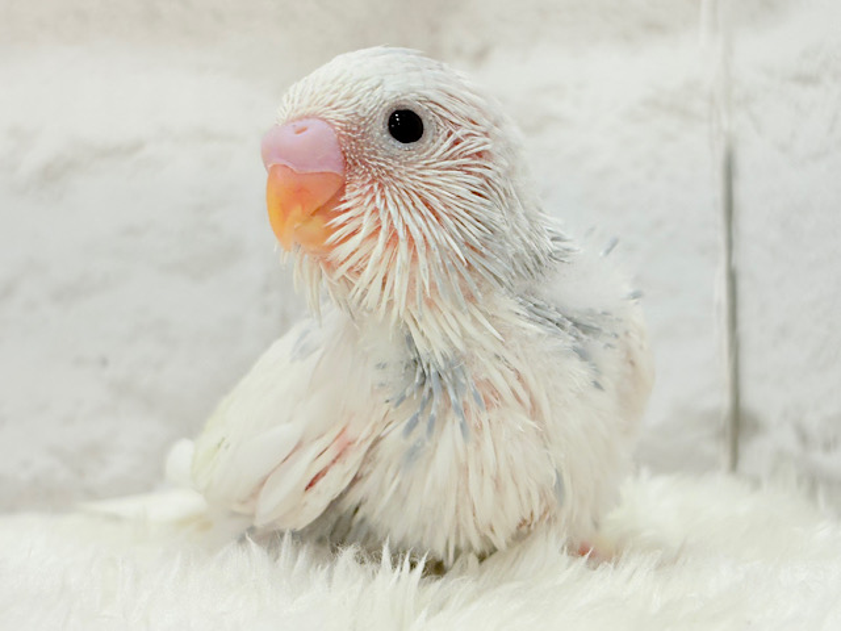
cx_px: 420
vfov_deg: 28.0
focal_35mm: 52
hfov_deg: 36.8
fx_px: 1263
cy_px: 316
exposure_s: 1/100
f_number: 1.6
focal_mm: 5.96
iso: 64
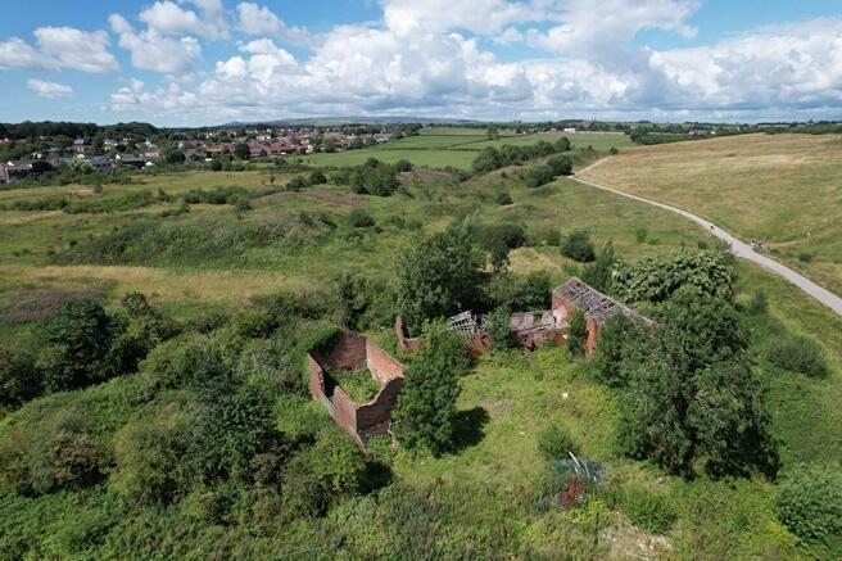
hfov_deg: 78.6
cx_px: 421
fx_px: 514
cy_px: 280
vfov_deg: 57.2
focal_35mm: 22
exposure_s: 1/2500
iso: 130
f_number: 2.8
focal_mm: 8.38
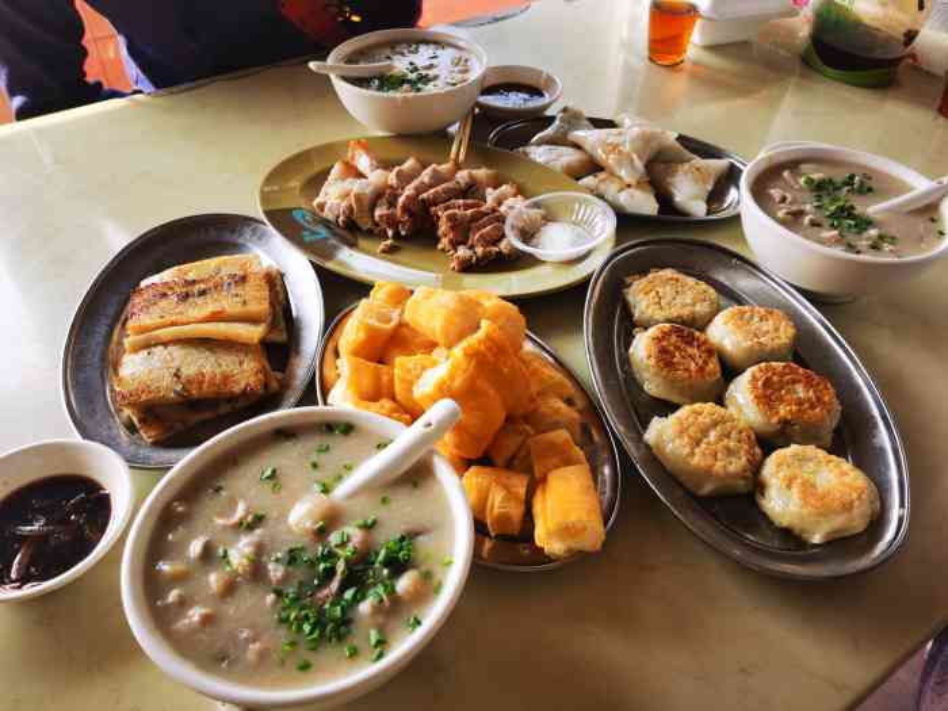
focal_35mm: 27
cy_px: 356
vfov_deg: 51.4
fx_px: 739
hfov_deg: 65.3
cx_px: 474
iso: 50
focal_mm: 5.56
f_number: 1.6
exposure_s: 1/270
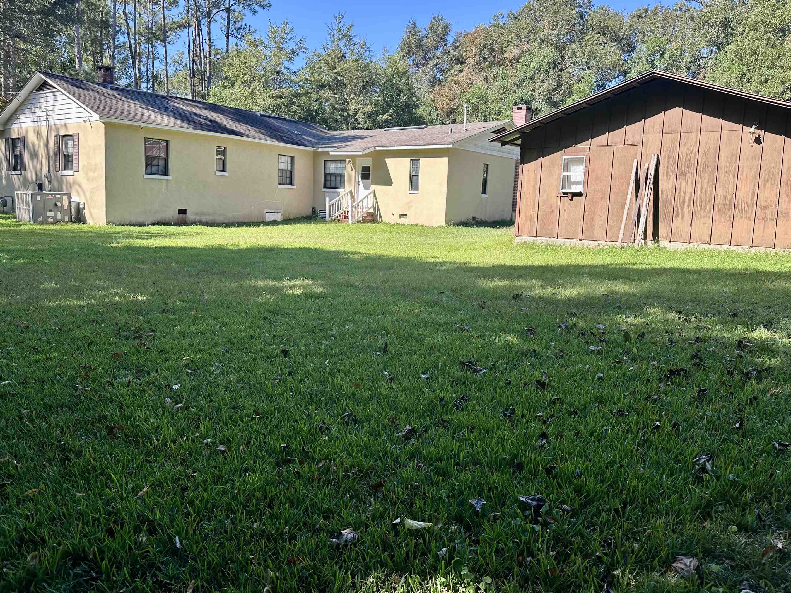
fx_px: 594
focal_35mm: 26
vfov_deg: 53.0
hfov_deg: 67.3
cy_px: 277
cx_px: 395
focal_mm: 6.86
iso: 80
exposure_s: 1/1095
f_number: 1.78
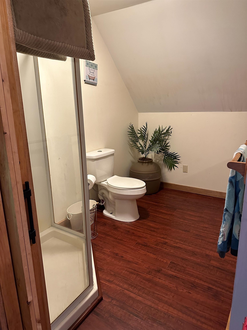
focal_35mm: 24
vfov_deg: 71.6
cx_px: 124
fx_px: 228
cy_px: 165
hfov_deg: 56.8
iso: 500
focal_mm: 6.86
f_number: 1.78
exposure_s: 1/60
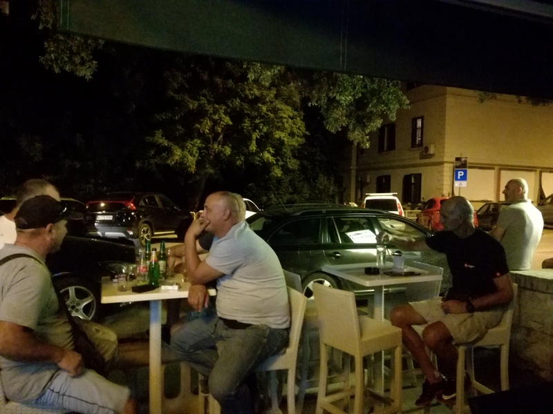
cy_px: 207
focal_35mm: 27
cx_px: 276
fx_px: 431
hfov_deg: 65.3
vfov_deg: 51.4
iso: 2500
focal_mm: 3.79
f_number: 2
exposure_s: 1/12.5
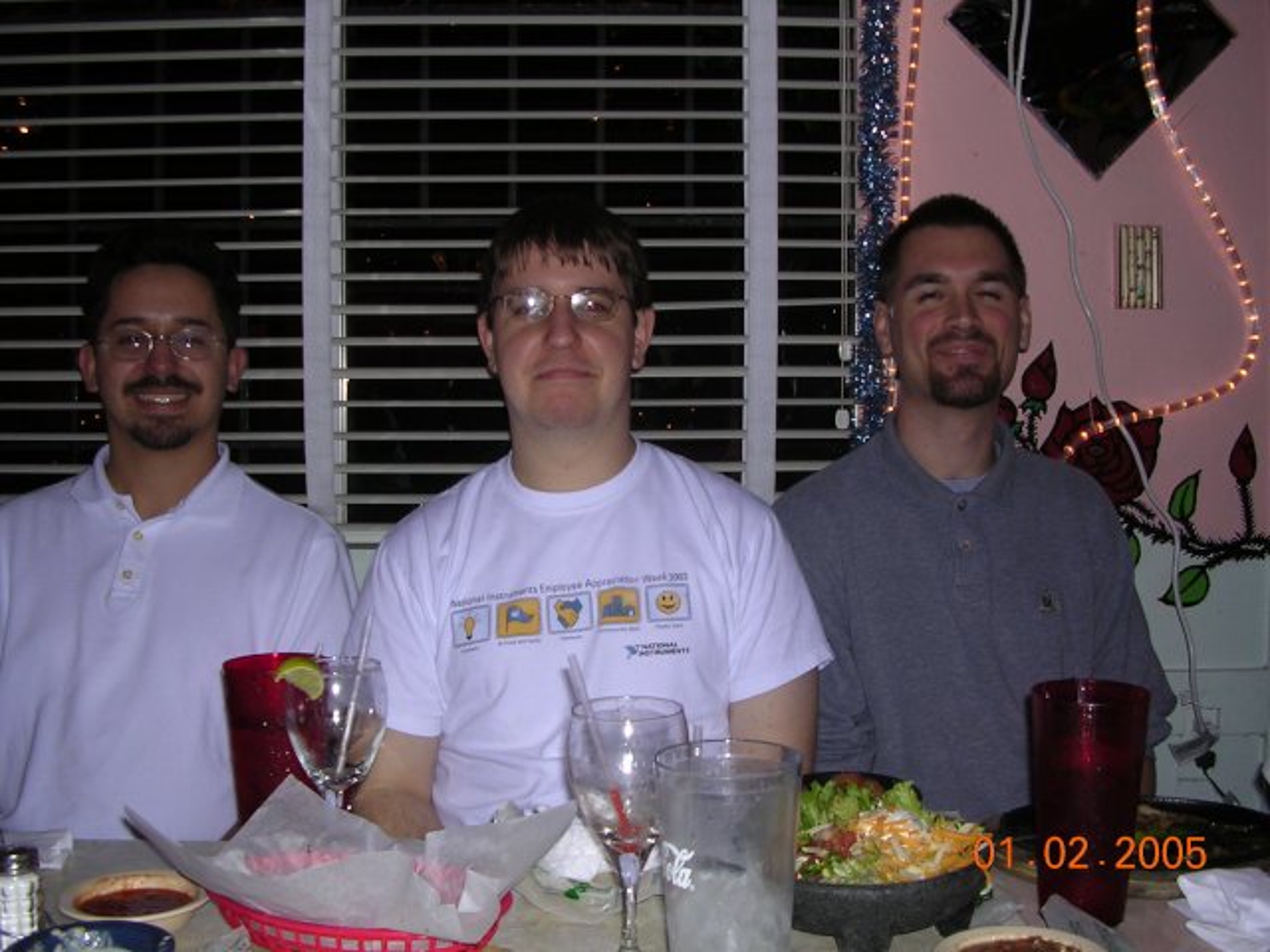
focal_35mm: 38
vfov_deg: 37.7
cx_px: 635
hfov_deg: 49.0
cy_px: 476
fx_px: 1394
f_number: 2.8
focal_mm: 5.8
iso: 100
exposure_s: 1/60.1
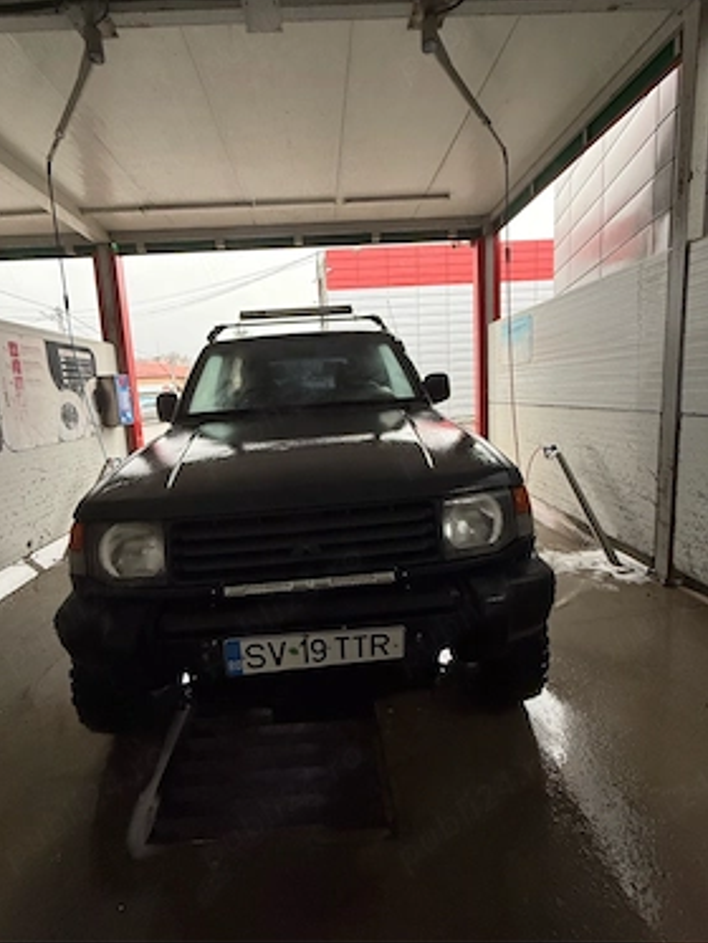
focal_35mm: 15
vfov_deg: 98.0
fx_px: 409
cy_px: 442
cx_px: 331
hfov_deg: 81.7
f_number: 2.2
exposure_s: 1/99
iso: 200
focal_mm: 2.22
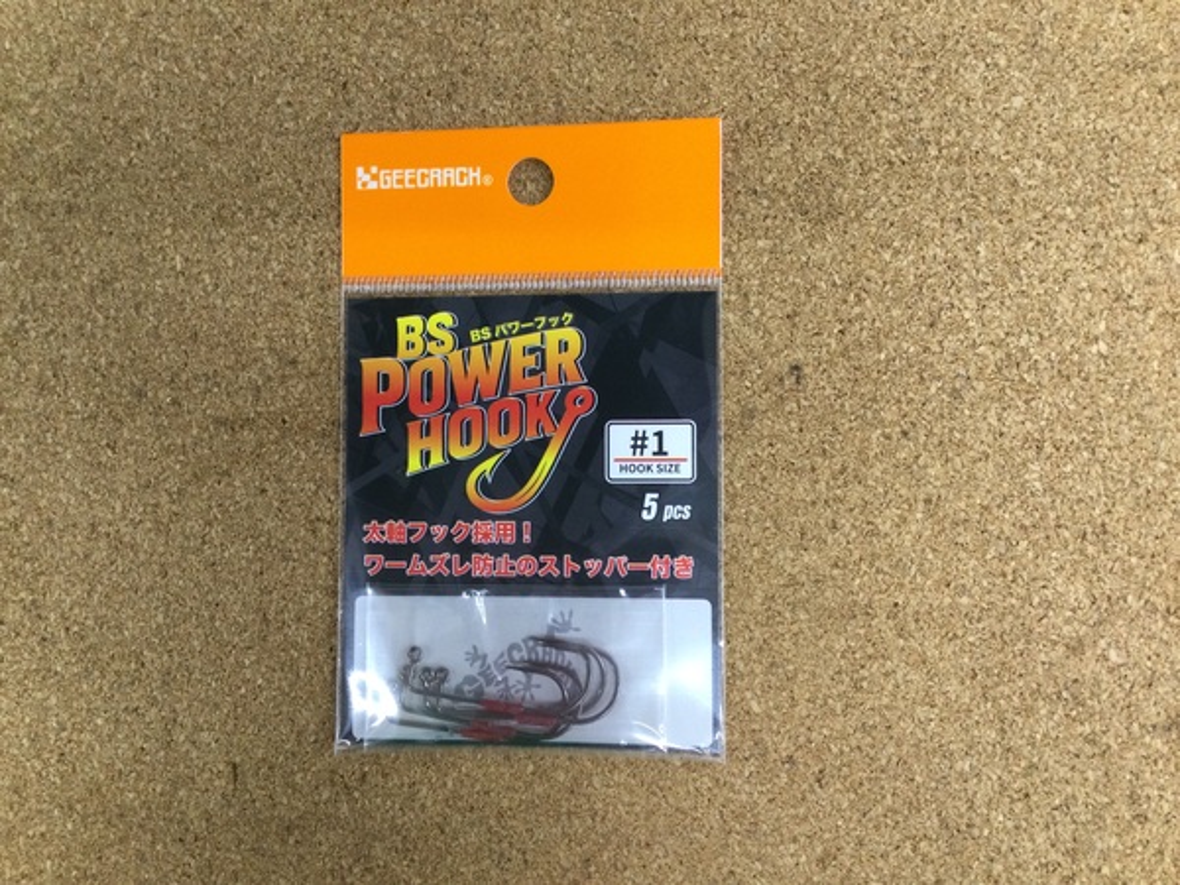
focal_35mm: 31
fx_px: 1057
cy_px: 442
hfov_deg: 58.4
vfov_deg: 45.4
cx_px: 590
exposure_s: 1/30
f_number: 2.4
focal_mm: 3.3
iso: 64
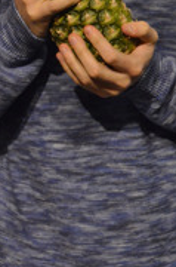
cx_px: 132
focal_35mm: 100
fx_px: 738
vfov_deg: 20.0
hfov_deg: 13.6
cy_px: 19
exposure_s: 1/100
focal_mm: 30
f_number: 5
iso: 6400
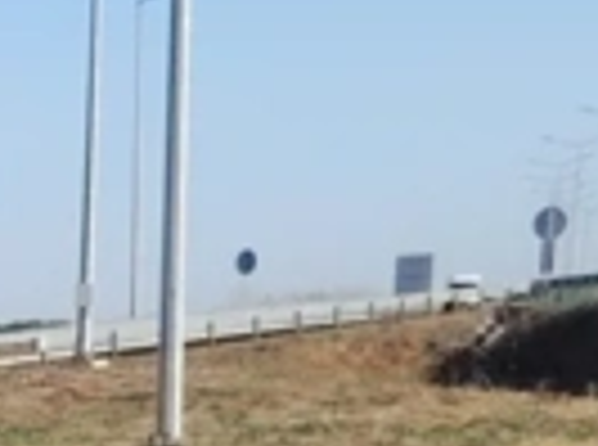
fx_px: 3118
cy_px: 1424
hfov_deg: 9.9
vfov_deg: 7.1
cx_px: -715
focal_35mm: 181
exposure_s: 1/577
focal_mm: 5.25
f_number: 1.75
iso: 100
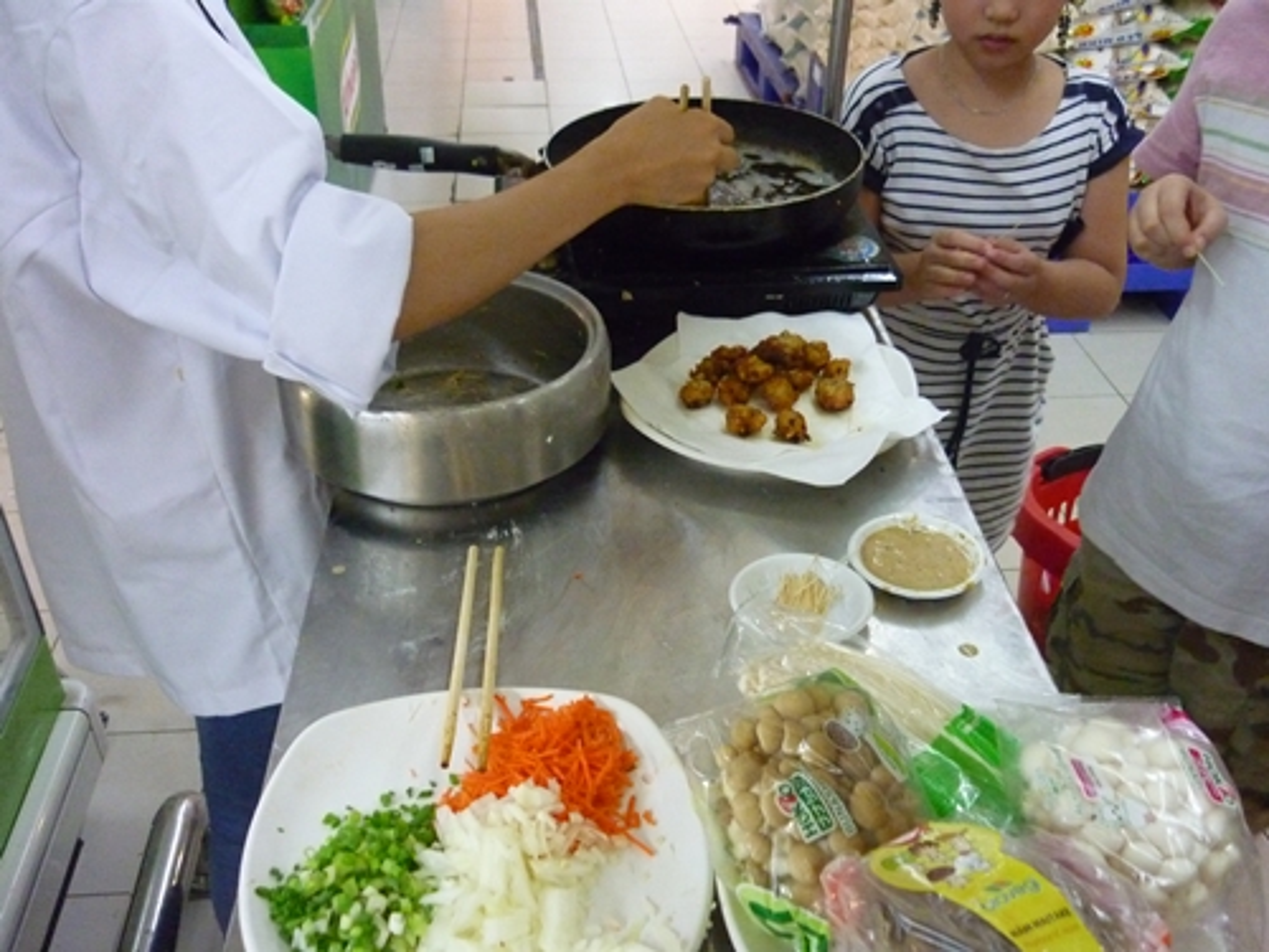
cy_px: 476
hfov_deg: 55.4
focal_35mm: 33
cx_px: 634
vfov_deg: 42.9
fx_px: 1210
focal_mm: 5.5
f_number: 2.8
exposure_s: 1/60
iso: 800
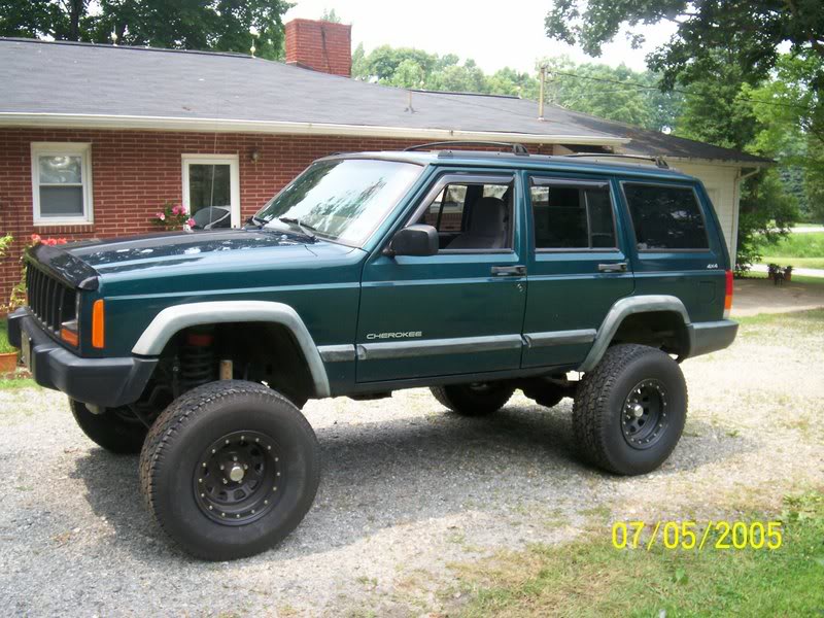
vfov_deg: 39.7
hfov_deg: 51.4
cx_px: 412
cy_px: 309
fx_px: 857
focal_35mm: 36
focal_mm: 5.9
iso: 100
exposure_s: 1/178
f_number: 4.5
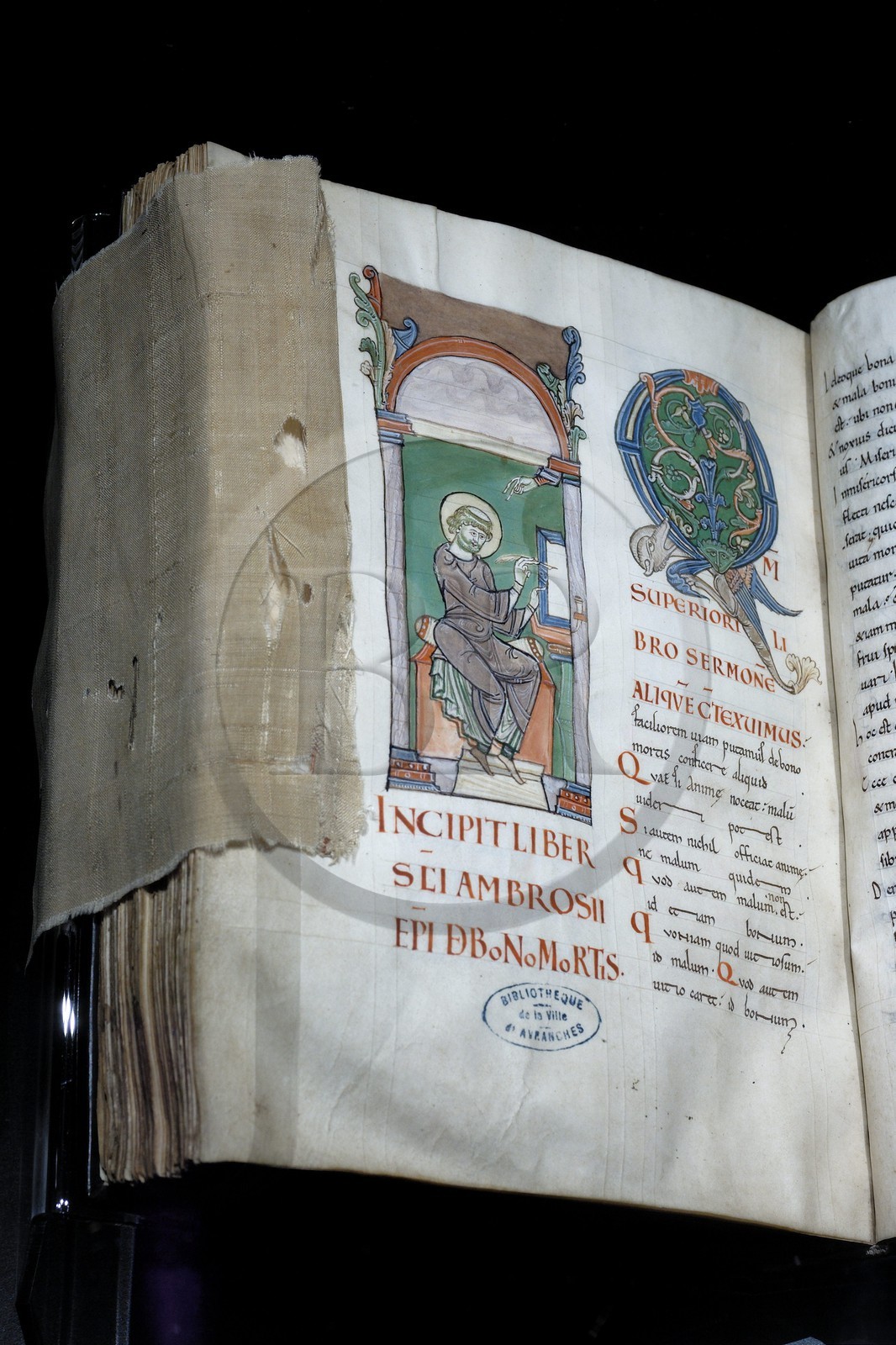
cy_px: 672
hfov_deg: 18.9
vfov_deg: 28.1
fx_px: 2689
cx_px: 448
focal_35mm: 72
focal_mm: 48
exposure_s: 2.5
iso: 100
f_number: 7.1
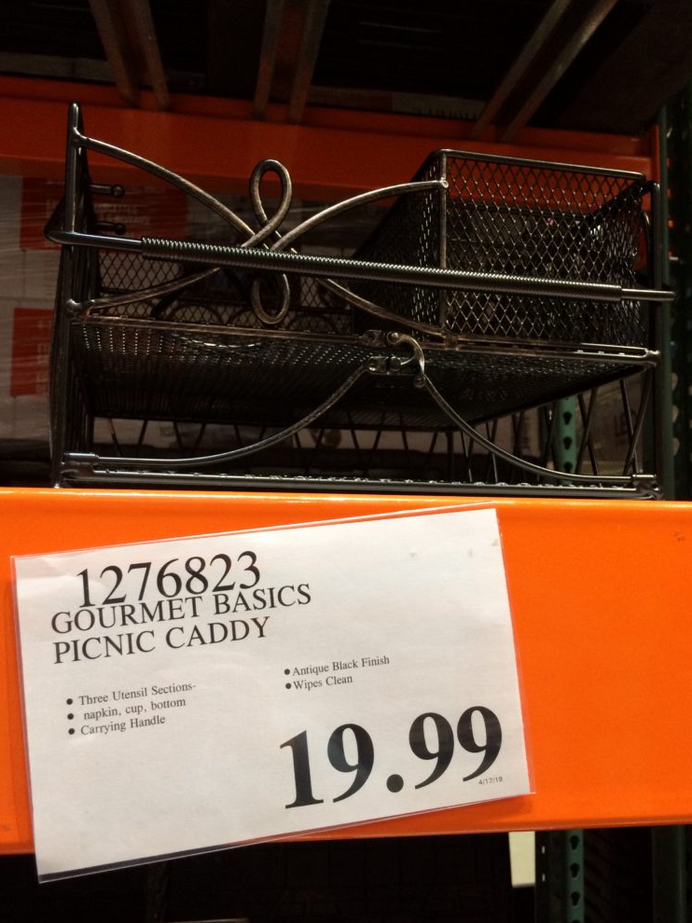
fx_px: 800
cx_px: 341
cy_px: 456
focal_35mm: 30
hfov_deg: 46.8
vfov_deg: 60.0
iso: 160
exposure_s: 1/30
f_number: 2.2
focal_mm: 4.15
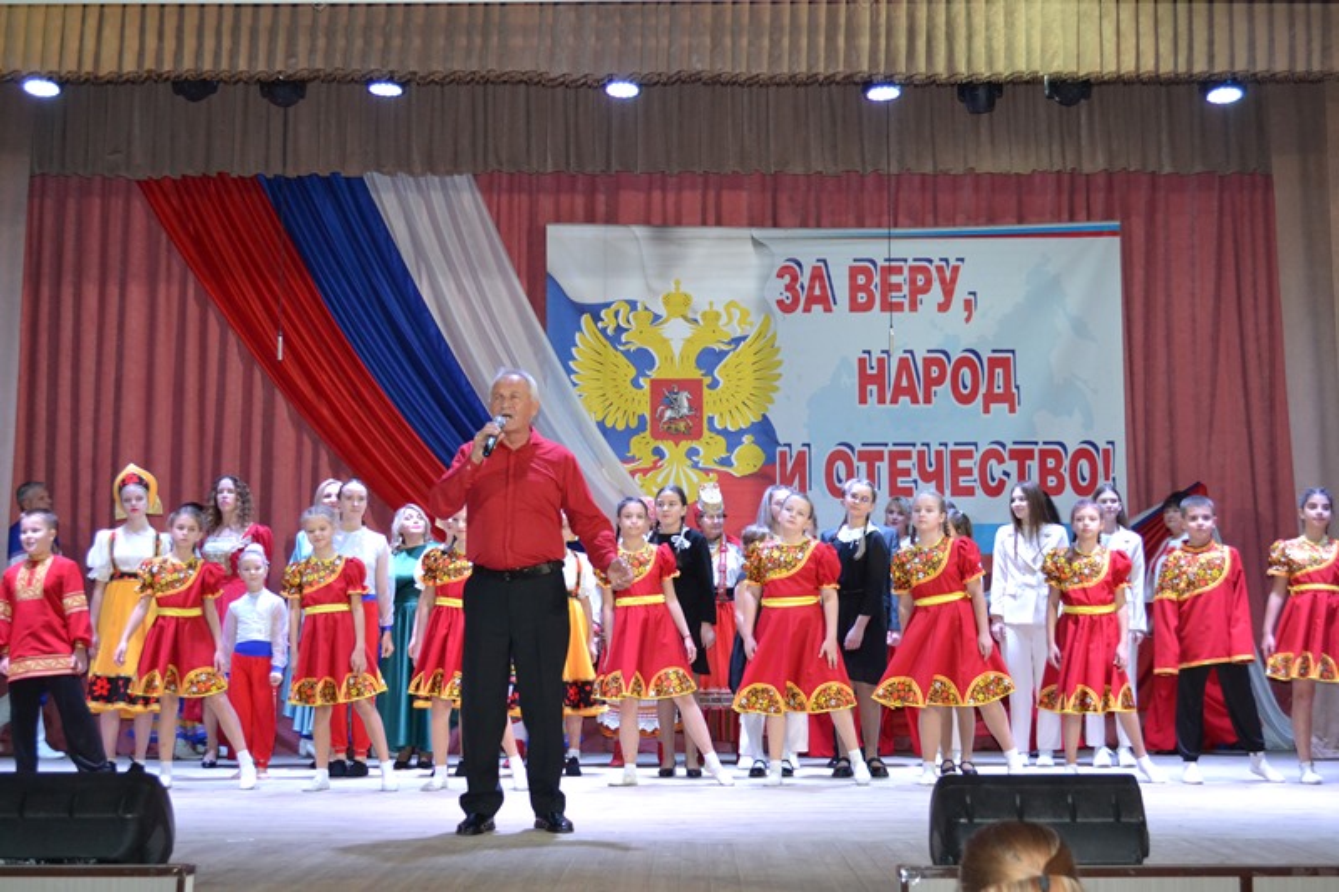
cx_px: 670
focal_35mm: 51
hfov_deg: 38.9
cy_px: 446
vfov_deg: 26.5
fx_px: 1896
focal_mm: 34
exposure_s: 1/60
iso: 2200
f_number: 5
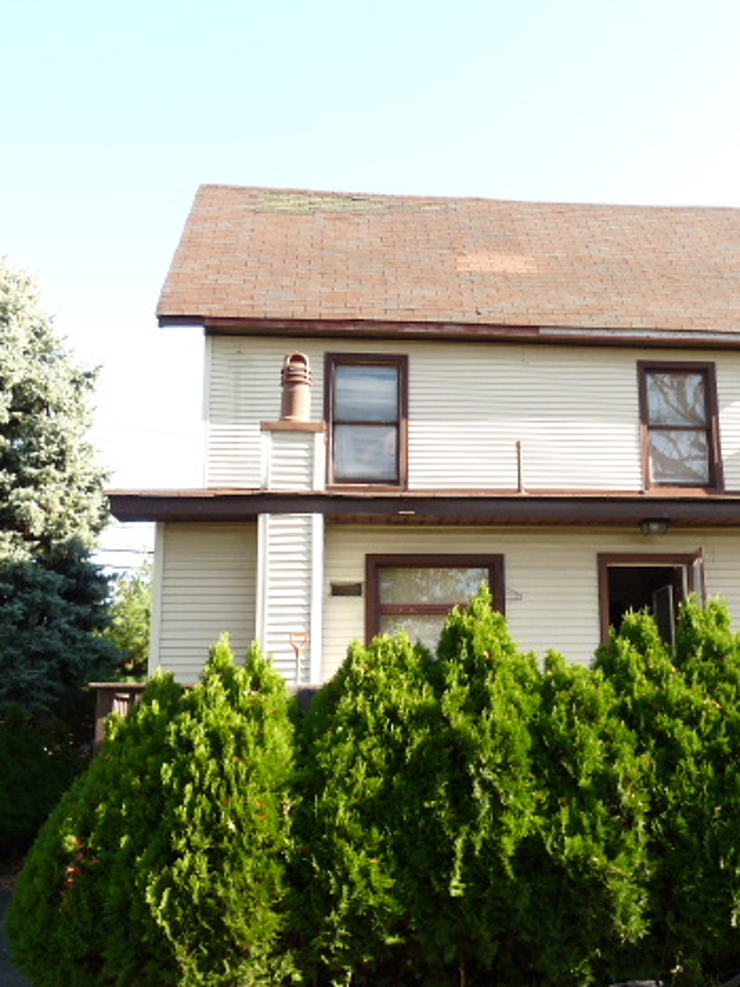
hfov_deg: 38.3
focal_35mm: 37
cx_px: 482
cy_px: 505
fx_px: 1055
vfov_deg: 50.1
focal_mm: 4.8
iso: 100
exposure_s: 1/100
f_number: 4
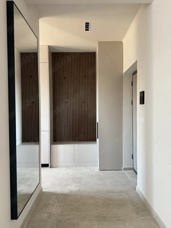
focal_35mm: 24
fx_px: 158
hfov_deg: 56.8
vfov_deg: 71.6
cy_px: 114
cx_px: 86
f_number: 1.78
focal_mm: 6.76
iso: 250
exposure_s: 1/60
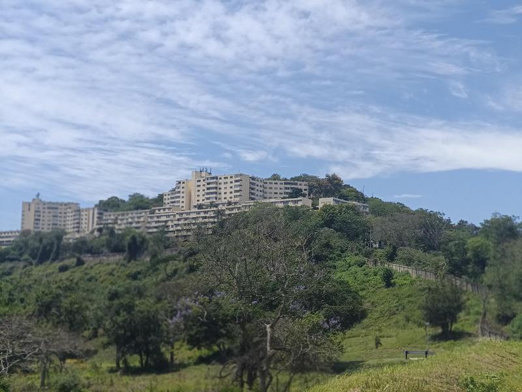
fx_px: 709
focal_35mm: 47
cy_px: 196
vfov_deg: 30.9
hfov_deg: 40.4
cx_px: 261
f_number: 4.5
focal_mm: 7.08
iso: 64
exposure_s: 1/1190
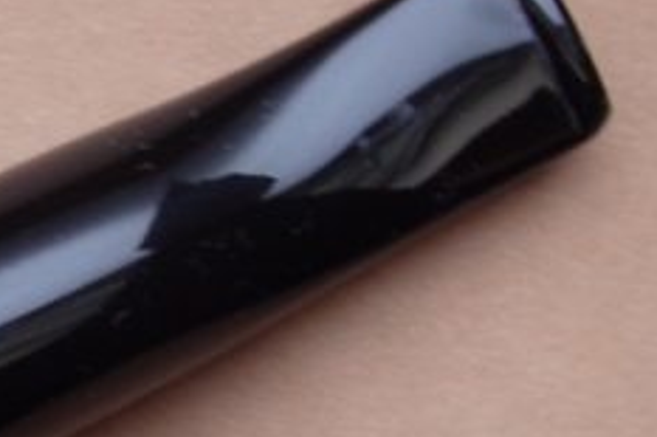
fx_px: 3520
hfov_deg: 10.4
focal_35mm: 193
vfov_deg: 7.1
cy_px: 499
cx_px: -285
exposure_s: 1/5
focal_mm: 9.8
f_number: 4.1
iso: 125
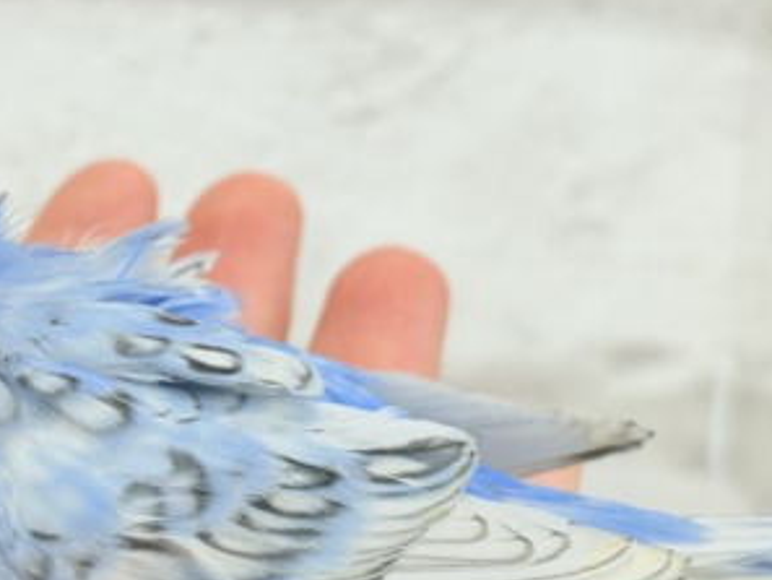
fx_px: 2499
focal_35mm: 112
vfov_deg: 13.2
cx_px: 200
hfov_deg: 17.5
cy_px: 362
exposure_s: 1/50
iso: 32
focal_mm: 5.96
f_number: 1.6
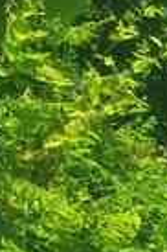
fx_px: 2134
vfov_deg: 6.5
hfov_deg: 4.3
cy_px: 558
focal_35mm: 306
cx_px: 510
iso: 200
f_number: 6.3
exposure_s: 1/60
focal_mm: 28
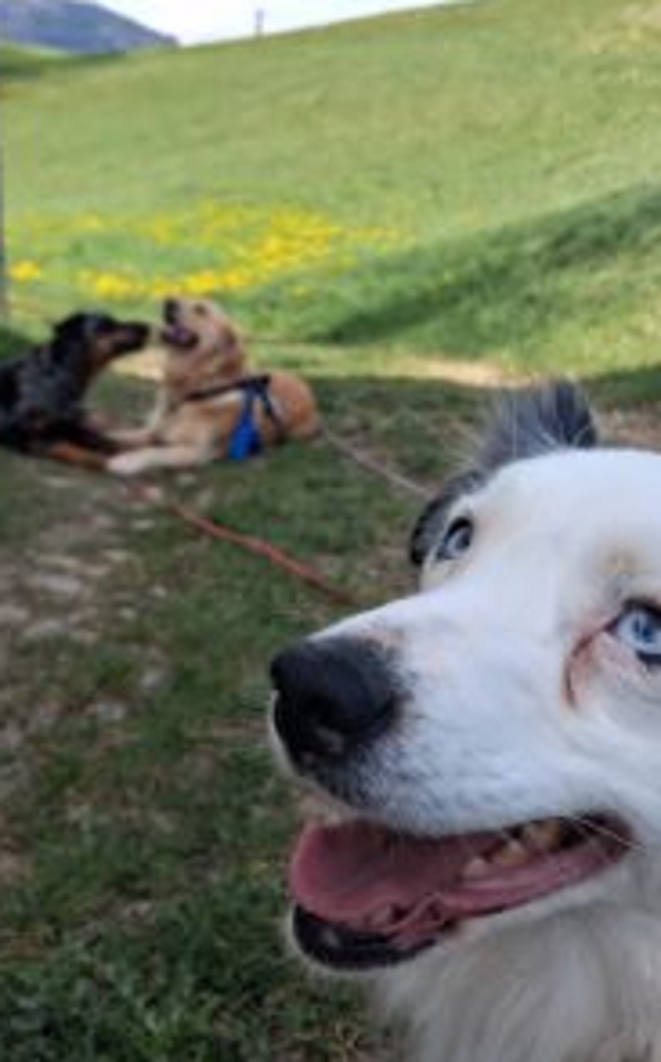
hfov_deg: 32.7
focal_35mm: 39
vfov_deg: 50.4
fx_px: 1127
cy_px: 538
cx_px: 358
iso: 25
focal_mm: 4
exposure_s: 1/154
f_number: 1.8
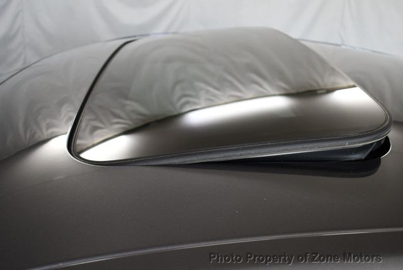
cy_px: 135
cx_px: 202
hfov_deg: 53.1
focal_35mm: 36
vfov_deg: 36.9
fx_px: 403
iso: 800
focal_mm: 18
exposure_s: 1/250
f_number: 3.5
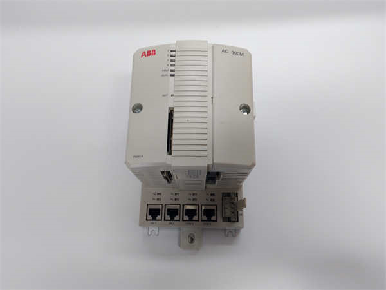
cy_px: 145
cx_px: 193
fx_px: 301
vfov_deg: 51.4
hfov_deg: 65.3
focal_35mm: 27
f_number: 2
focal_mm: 3.79
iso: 110
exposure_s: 1/33
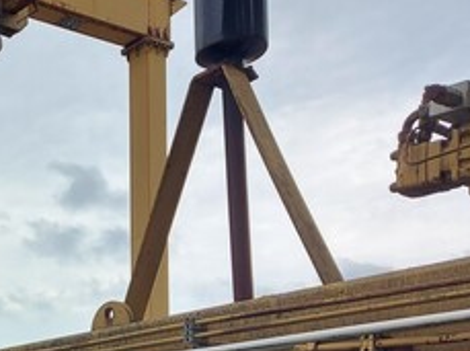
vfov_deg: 21.7
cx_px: -113
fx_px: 854
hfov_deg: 26.8
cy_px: 411
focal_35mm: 63
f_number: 1.8
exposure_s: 1/393
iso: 32
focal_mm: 5.23
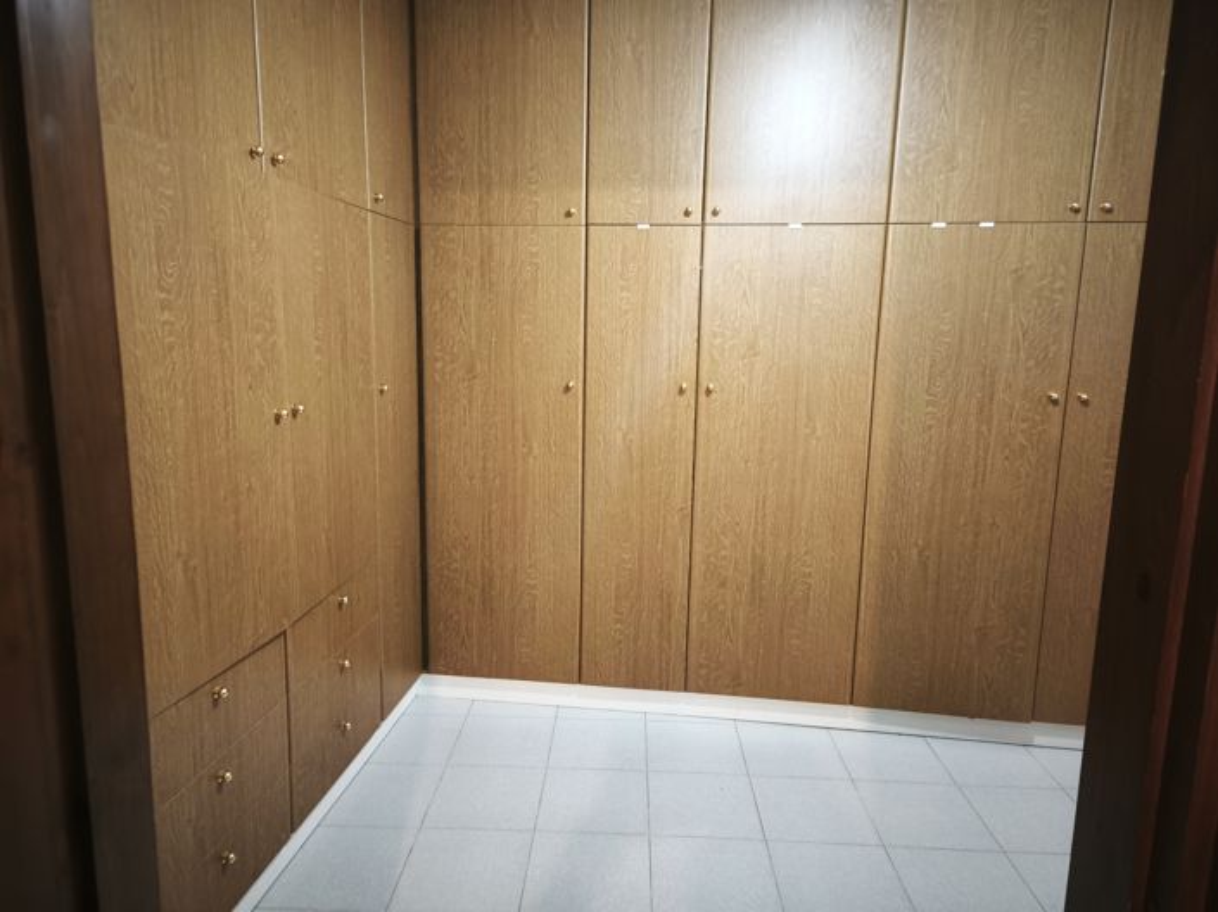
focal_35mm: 23
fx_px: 809
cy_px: 456
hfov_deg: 74.0
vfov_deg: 58.8
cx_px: 609
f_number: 1.7
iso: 1000
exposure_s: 1/33.3
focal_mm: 5.35
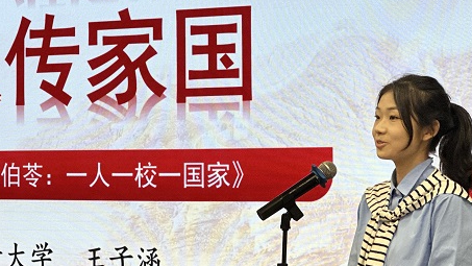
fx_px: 1715
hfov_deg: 15.6
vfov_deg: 8.9
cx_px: 159
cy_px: 119
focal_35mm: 137
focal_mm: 9
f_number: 2.8
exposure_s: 1/120
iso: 100
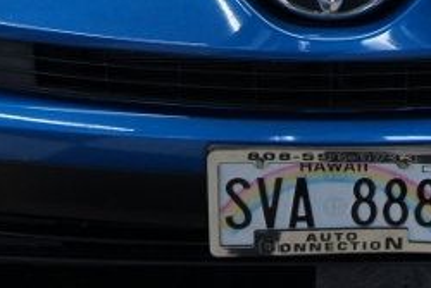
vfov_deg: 9.4
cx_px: 352
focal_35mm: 141
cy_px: -172
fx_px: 1690
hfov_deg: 14.4
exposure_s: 1/40
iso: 250
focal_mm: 23
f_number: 4
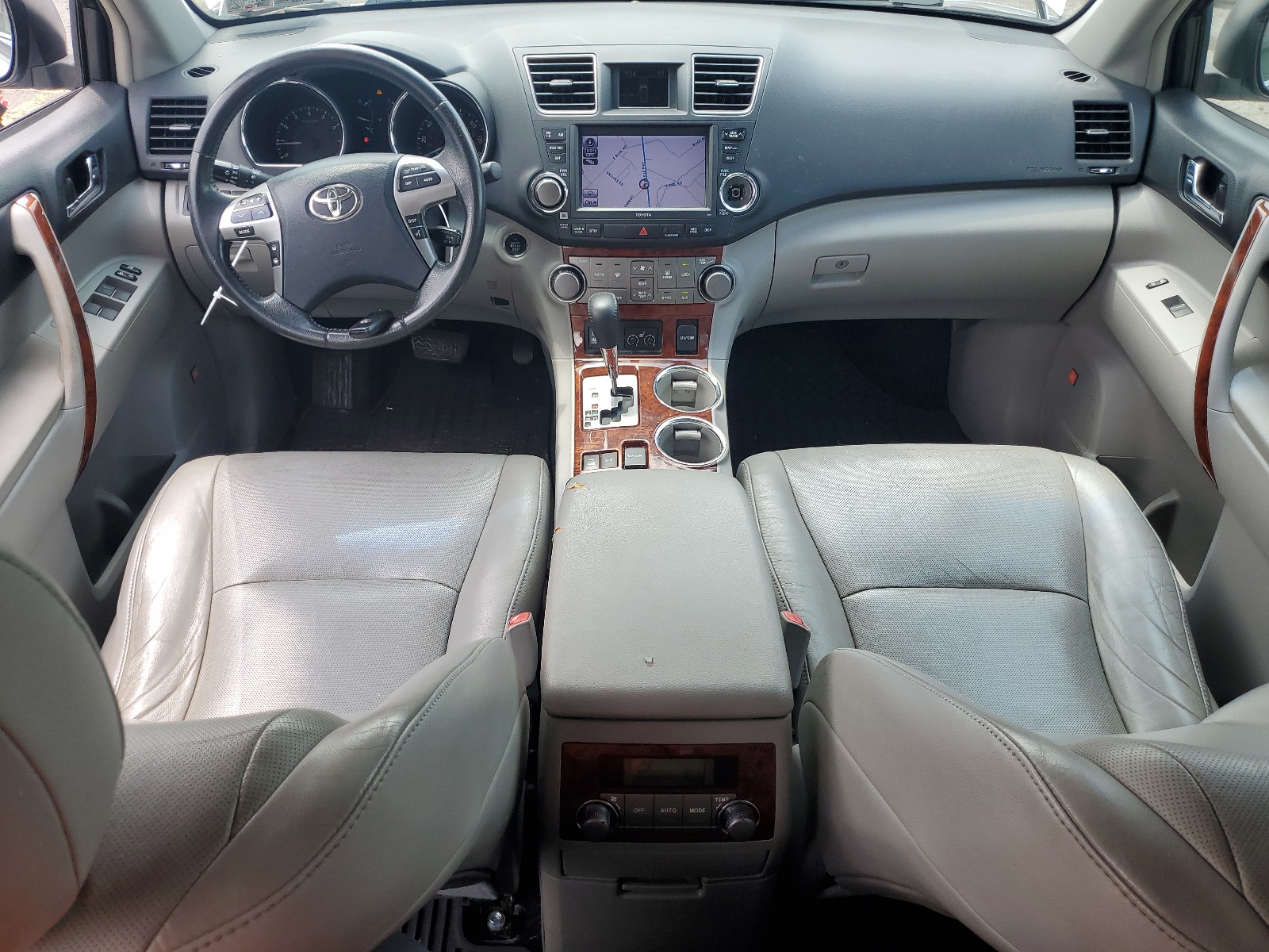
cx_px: 634
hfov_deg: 67.3
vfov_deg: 53.1
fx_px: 953
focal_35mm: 26
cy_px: 476
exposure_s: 1/435
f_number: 1.5
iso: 50
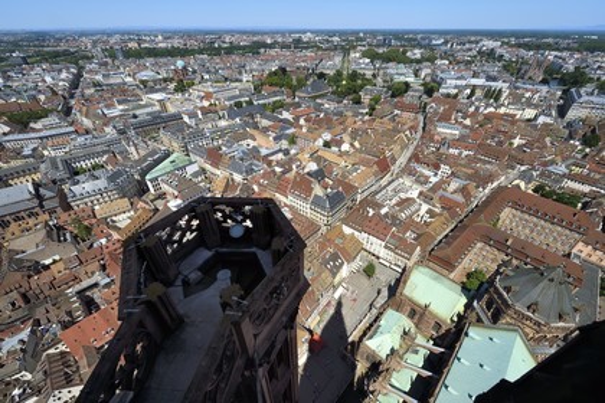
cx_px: 302
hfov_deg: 104.3
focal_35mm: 14
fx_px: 235
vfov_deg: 81.2
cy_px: 202
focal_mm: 14
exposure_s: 1/250
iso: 200
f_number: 14
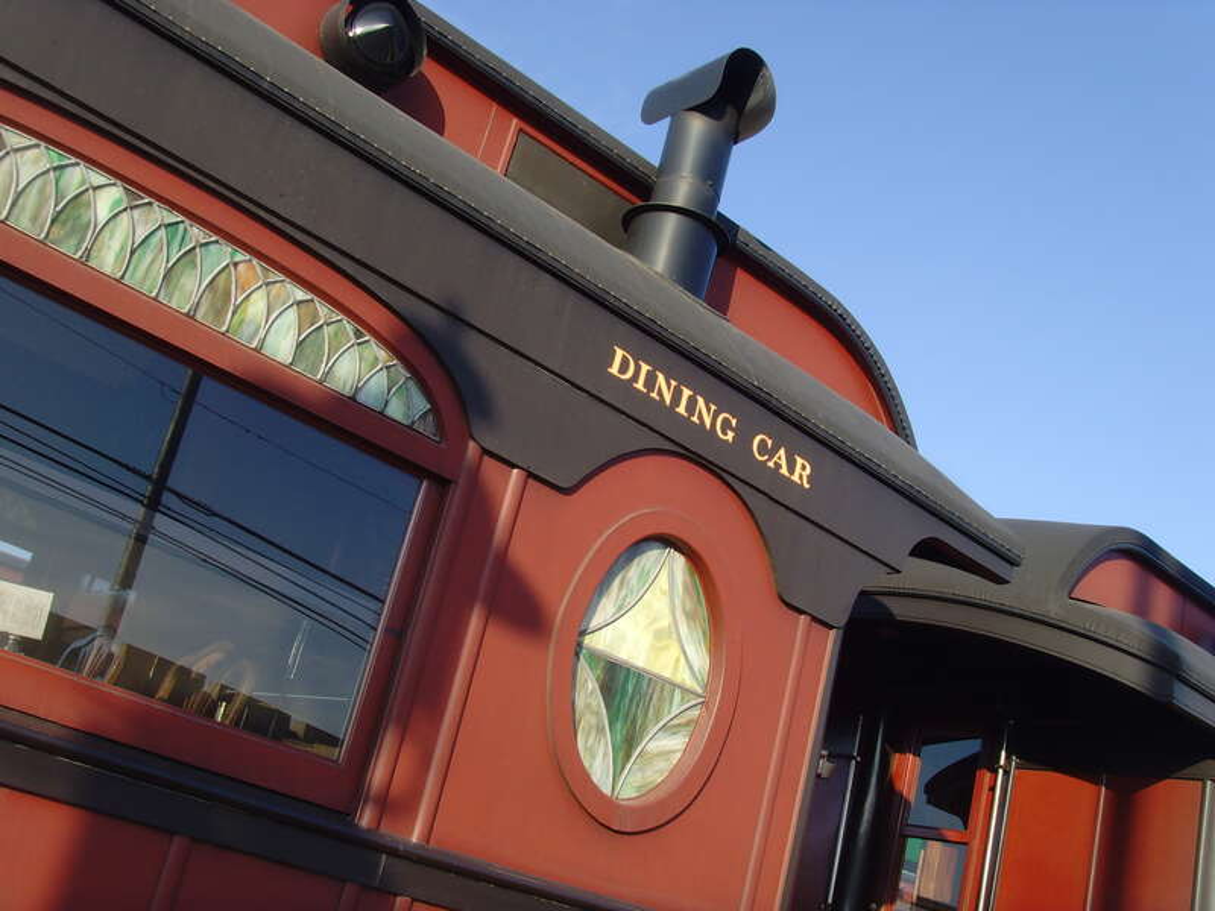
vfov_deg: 36.8
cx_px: 608
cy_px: 456
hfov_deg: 47.9
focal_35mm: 39
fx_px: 1369
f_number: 6.3
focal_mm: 6.6
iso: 80
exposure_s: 1/125
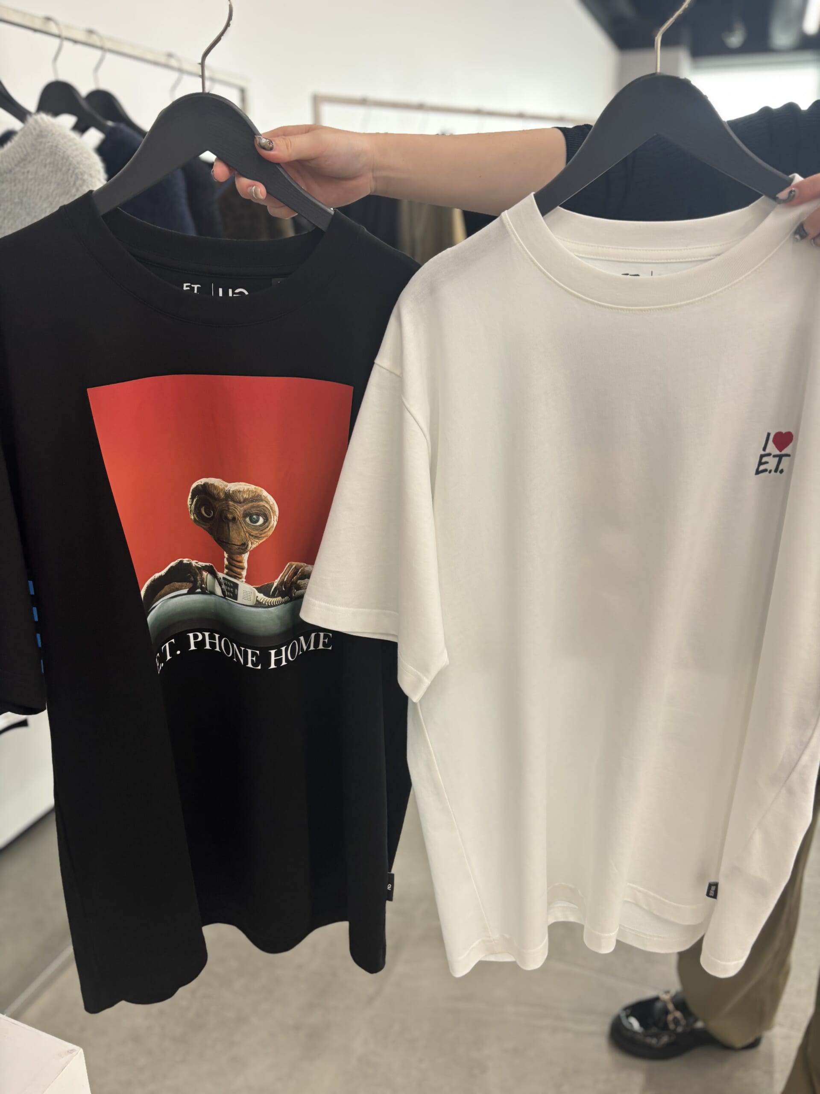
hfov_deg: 53.1
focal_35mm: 26
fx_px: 821
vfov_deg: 67.3
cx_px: 410
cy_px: 547
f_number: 1.6
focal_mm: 5.96
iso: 80
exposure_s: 1/100
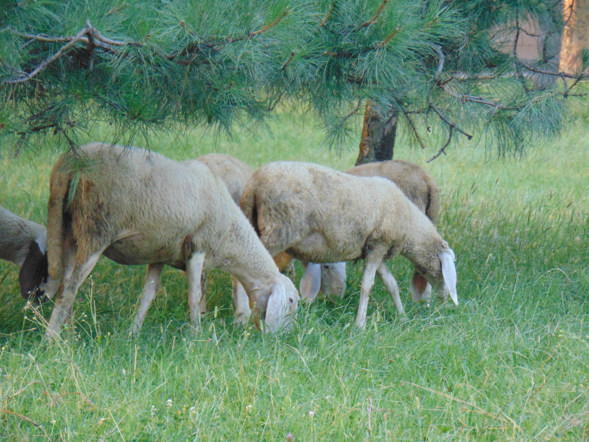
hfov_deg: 7.9
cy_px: 221
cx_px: 294
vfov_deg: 5.9
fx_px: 4254
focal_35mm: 250
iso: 400
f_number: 4.1
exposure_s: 1/100
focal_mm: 44.9
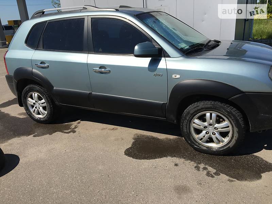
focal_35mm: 29
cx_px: 136
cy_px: 102
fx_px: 228
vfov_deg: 48.2
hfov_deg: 61.7
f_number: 2.2
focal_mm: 4.2
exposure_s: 1/2404
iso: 25
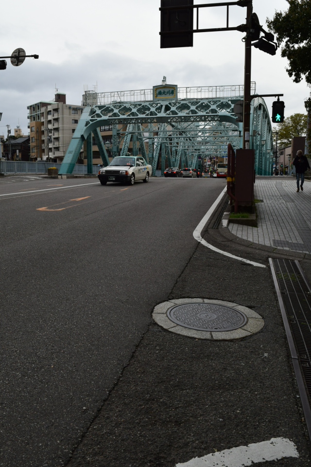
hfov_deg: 40.0
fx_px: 428
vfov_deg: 57.2
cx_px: 156
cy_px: 234
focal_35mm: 33
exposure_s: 1/200
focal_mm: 22
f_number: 10
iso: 400
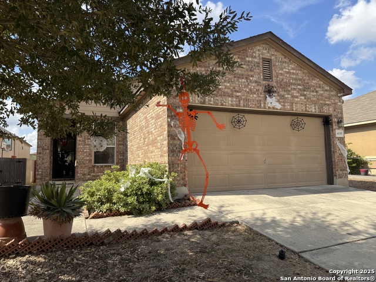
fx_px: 261
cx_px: 188
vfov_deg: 56.8
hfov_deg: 71.6
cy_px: 141
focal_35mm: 24
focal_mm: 6.76
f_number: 1.78
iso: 80
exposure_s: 1/2710
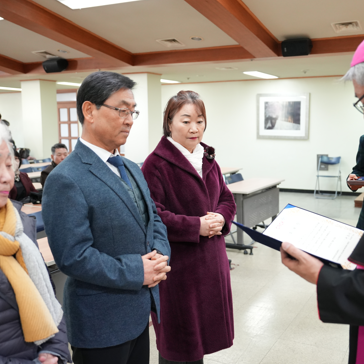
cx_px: 224
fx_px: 464
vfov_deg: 42.8
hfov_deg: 42.6
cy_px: 182
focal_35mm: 39
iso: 3200
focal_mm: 30
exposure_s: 1/250
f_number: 2.8
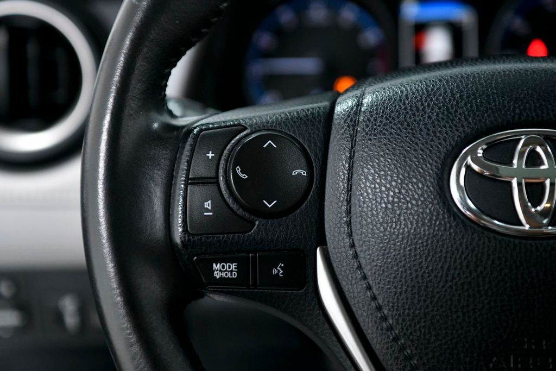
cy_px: 186
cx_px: 278
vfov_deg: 21.9
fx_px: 958
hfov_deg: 32.4
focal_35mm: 62
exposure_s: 1/320
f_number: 3.5
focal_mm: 62
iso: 2500
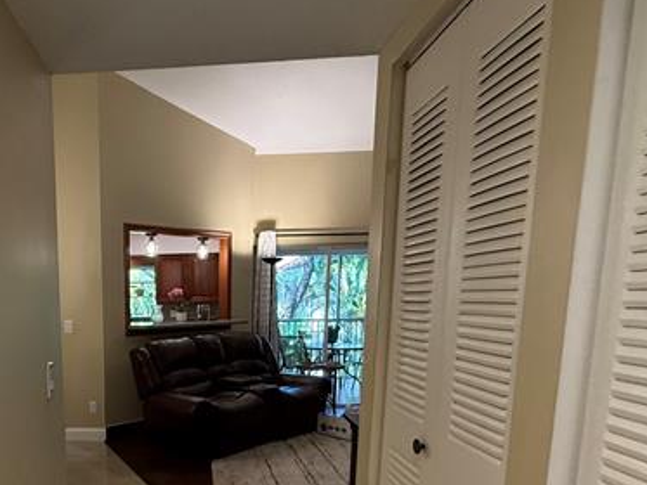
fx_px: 561
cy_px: 397
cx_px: 137
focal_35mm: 30
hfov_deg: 56.0
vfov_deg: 44.3
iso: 320
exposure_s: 1/120
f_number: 2.2
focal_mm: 2.22
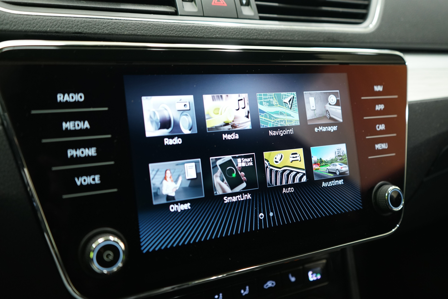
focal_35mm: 32
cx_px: 224
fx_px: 398
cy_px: 150
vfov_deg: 41.1
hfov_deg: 58.7
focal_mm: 32
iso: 1000
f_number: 4
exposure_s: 1/15
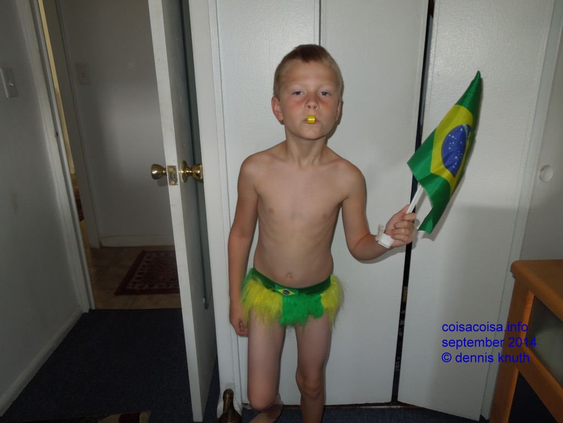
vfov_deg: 54.9
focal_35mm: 25
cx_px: 282
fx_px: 407
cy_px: 212
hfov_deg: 69.4
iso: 200
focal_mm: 4.5
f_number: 3.3
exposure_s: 1/30
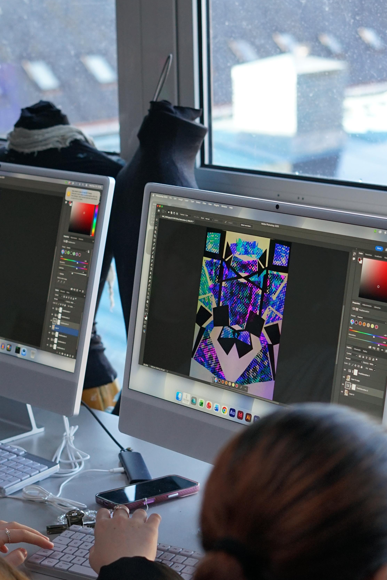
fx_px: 1451
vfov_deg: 22.6
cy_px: 304
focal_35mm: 90
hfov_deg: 15.2
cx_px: 120
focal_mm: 50
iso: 640
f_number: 3.5
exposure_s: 1/250
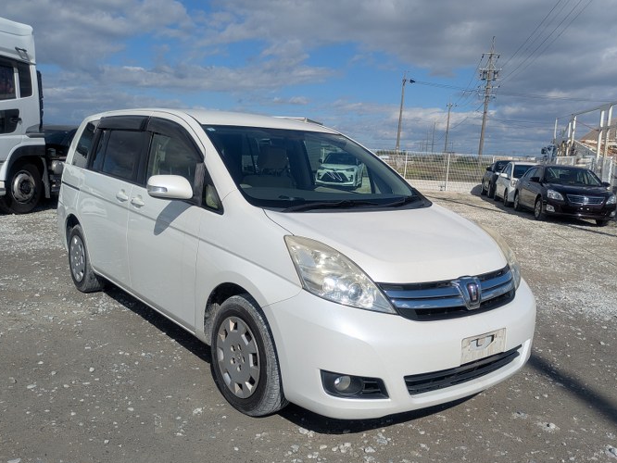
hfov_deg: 59.9
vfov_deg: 46.7
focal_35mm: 30
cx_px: 289
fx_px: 535
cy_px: 262
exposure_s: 1/5917
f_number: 1.89
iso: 53
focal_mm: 5.43
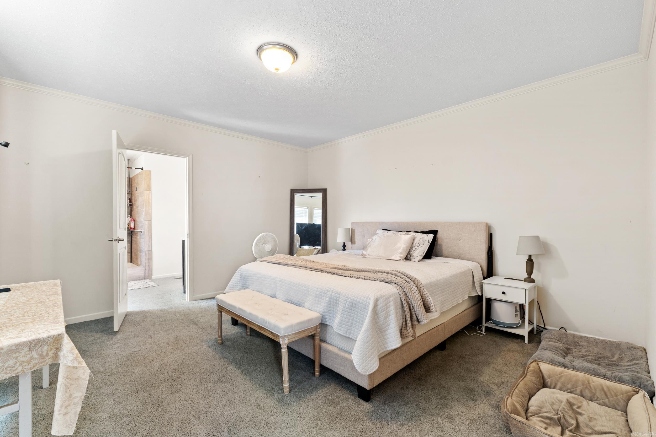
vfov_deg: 77.3
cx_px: 328
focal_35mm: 15
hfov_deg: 100.4
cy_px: 218
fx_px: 273
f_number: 9
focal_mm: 10
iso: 200
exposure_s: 1
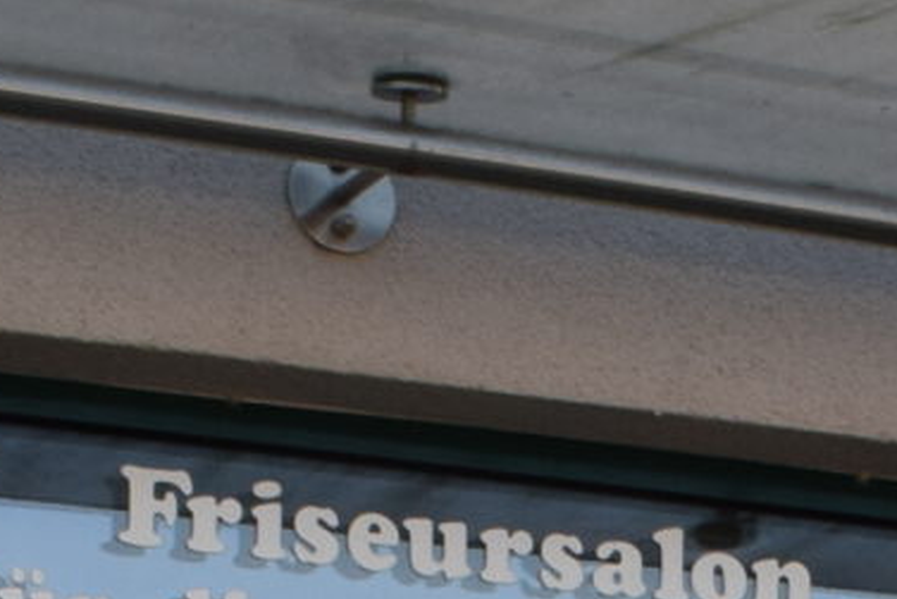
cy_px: 1594
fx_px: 4586
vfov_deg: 6.9
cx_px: 842
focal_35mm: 184
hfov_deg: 11.1
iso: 400
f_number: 8
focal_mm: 18
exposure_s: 1/250
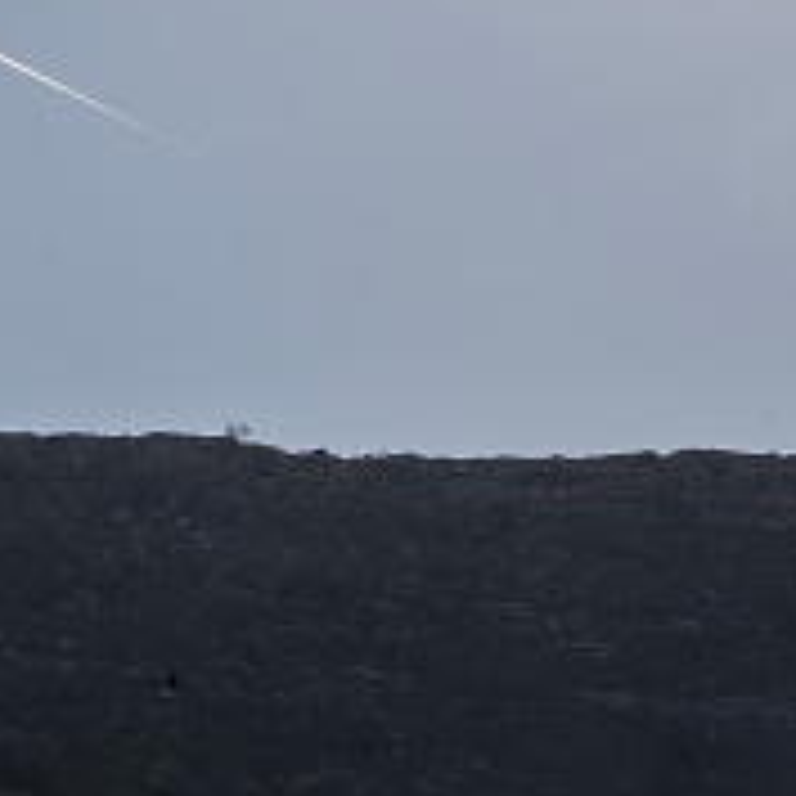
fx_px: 5203
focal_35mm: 200
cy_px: 328
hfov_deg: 8.6
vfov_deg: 8.7
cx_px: -360
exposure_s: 1/400
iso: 200
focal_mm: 70
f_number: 22
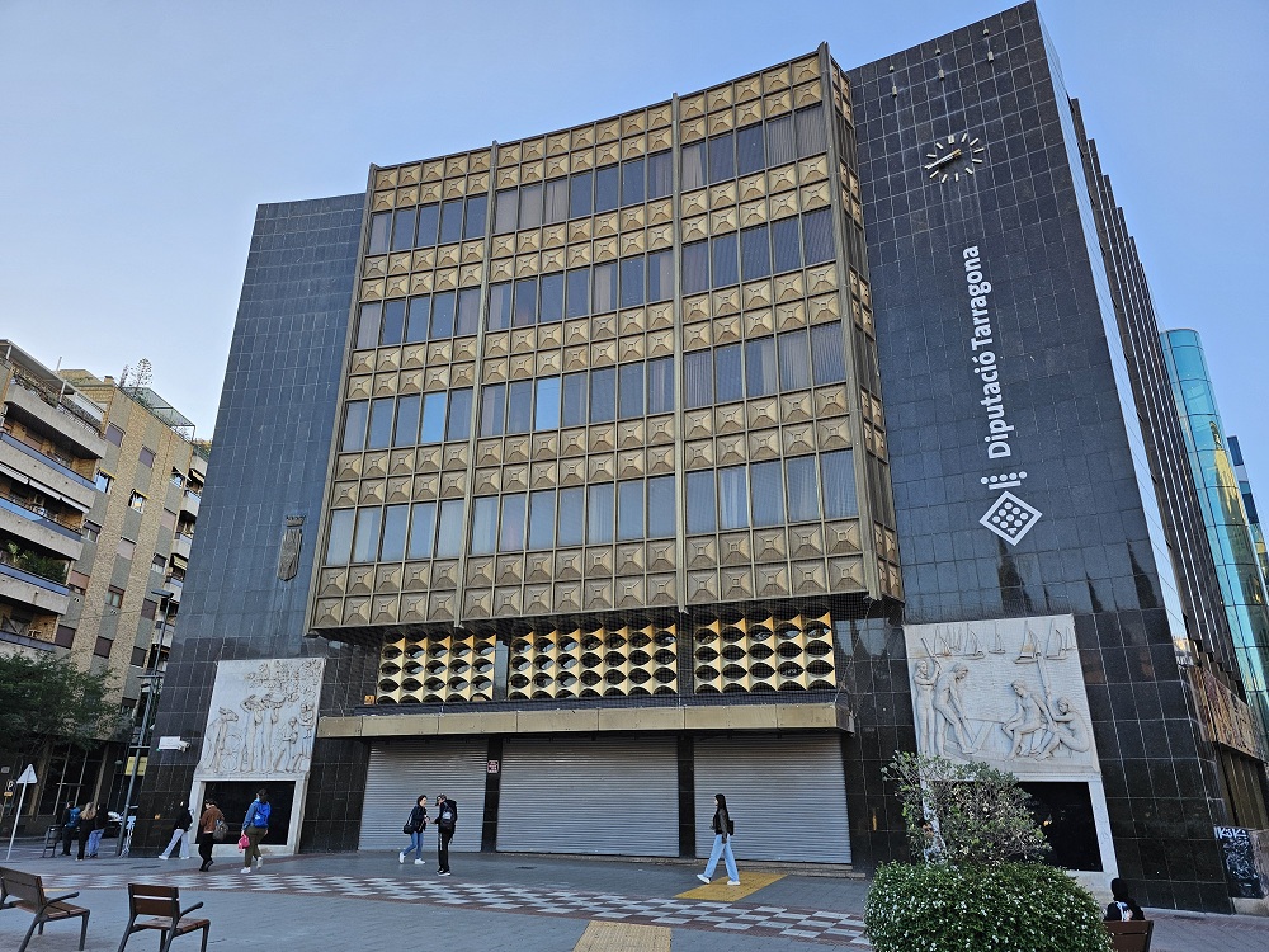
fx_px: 843
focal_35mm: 23
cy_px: 476
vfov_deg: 58.9
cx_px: 634
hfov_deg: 73.9
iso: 40
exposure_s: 1/359
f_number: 1.7
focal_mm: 6.3
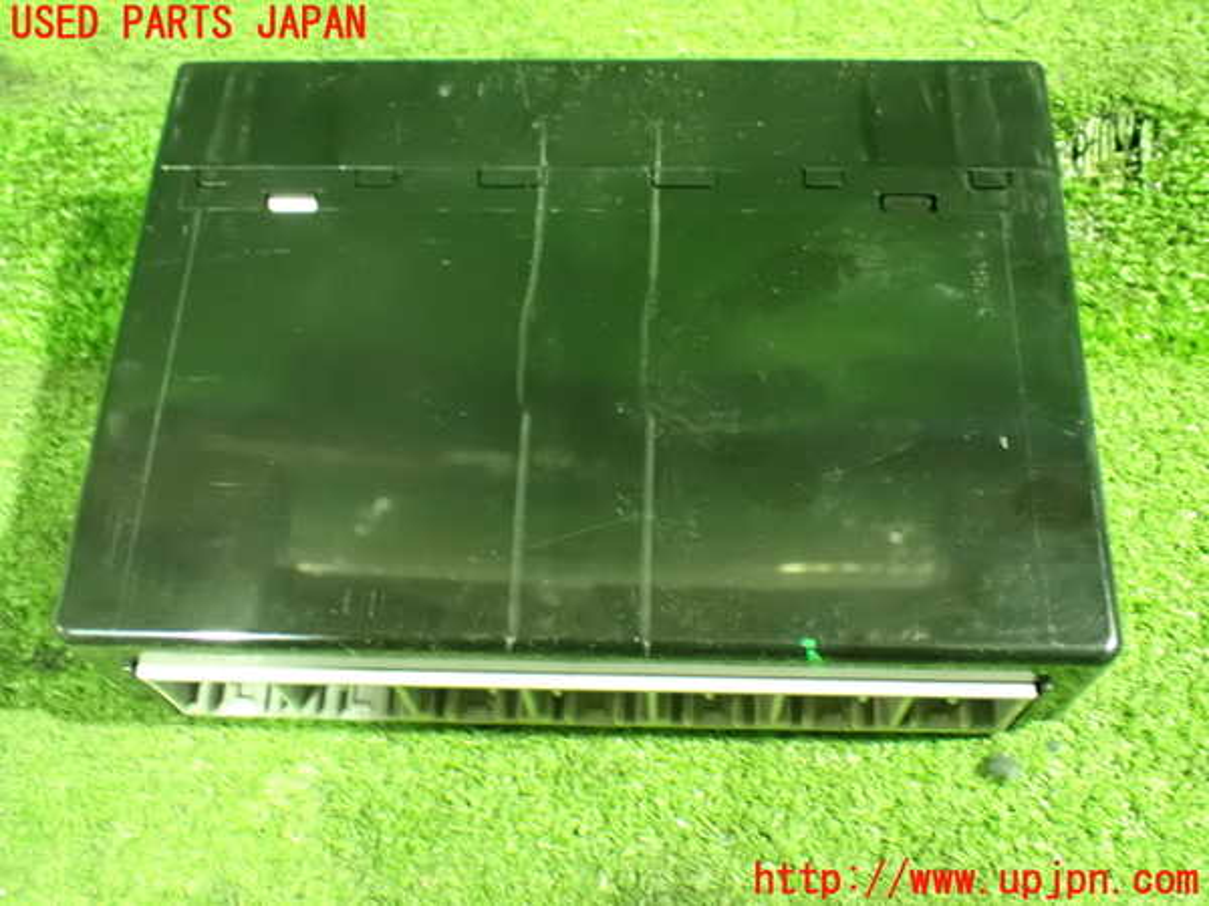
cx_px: 604
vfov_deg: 37.7
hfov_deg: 49.0
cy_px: 453
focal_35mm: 38
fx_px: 1327
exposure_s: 1/10
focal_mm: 6.83
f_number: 2.7
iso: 1600
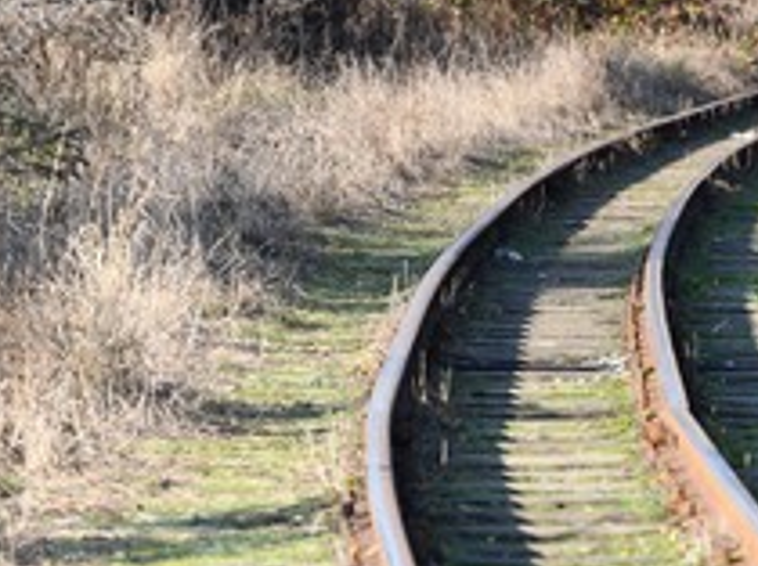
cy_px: -115
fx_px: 12030
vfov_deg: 2.7
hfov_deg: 3.6
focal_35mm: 550
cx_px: 707
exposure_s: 1/500
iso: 800
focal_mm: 200
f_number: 7.1
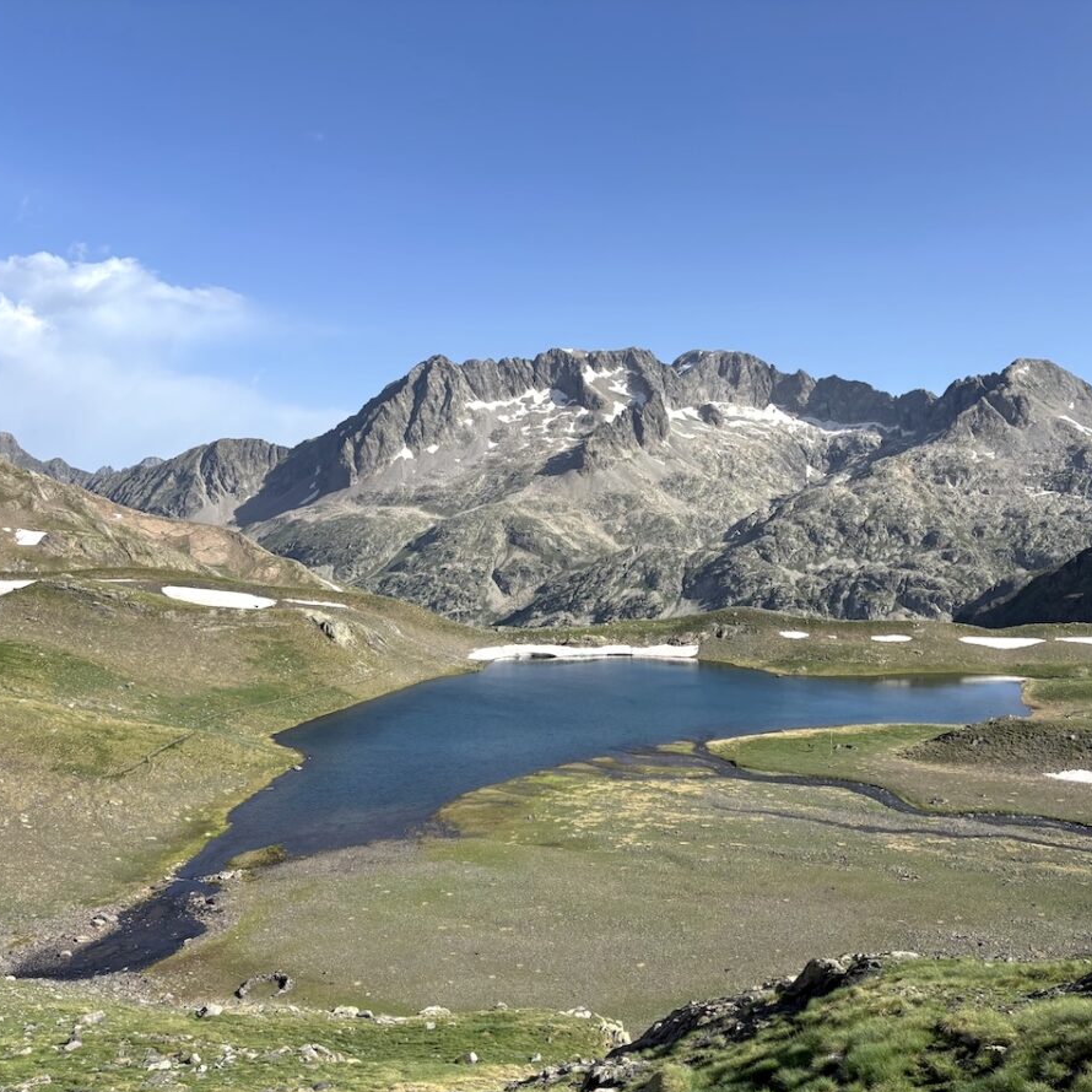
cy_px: 550
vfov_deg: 52.5
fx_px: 1106
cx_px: 681
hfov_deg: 52.0
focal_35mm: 31
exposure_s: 1/2857
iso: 50
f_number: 1.6
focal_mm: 5.96
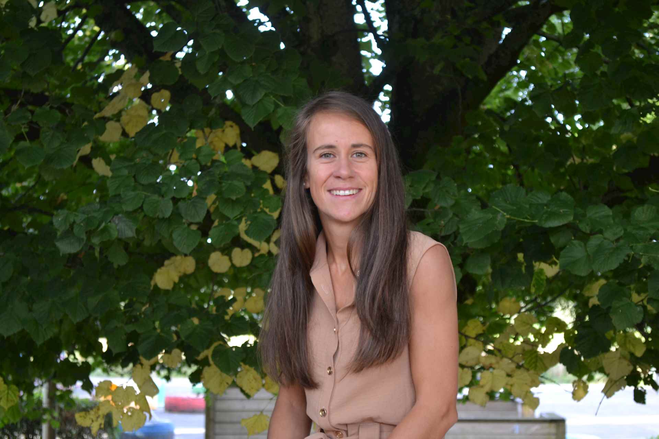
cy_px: 220
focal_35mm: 82
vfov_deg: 16.6
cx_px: 330
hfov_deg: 24.6
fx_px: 1510
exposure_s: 1/40
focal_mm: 55
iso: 400
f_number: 5.6
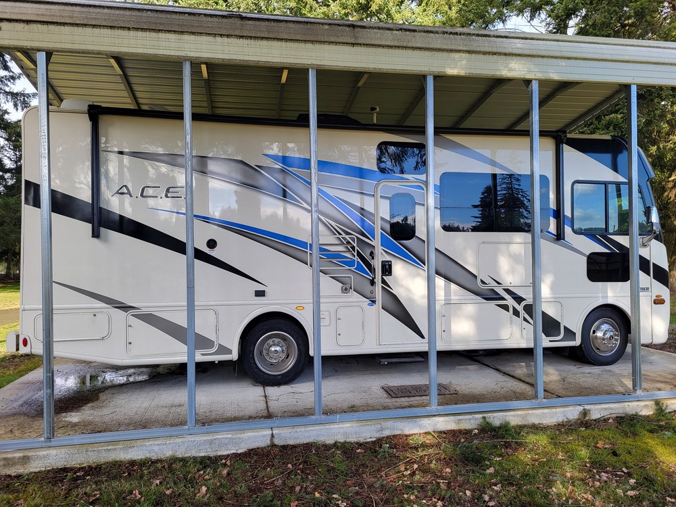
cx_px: 338
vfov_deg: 53.1
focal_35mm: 26
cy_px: 254
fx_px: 508
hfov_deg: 67.3
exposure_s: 1/403
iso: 40
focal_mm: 5.4
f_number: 1.8
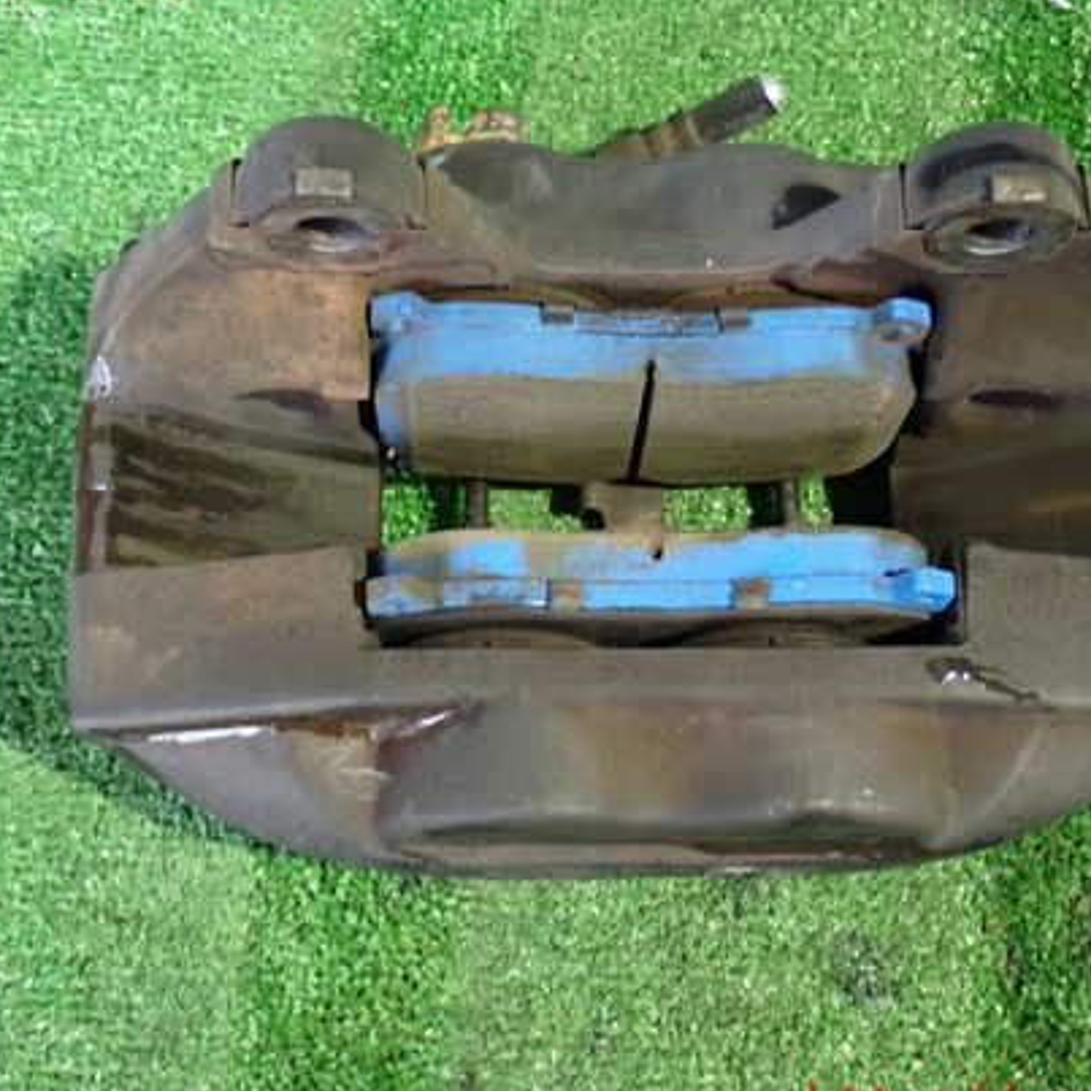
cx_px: 606
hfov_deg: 31.6
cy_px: 536
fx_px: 1926
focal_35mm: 54
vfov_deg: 31.6
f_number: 2.8
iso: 800
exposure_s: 1/20
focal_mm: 7.31
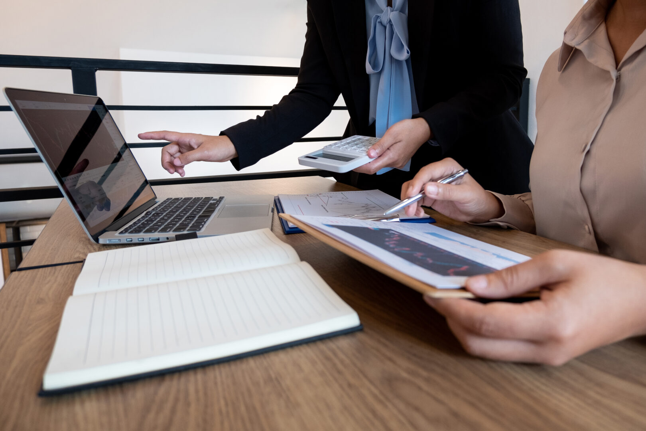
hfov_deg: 76.1
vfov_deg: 55.1
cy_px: 216
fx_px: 413
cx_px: 323
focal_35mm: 23
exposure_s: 1/80
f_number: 3.5
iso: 400
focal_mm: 15
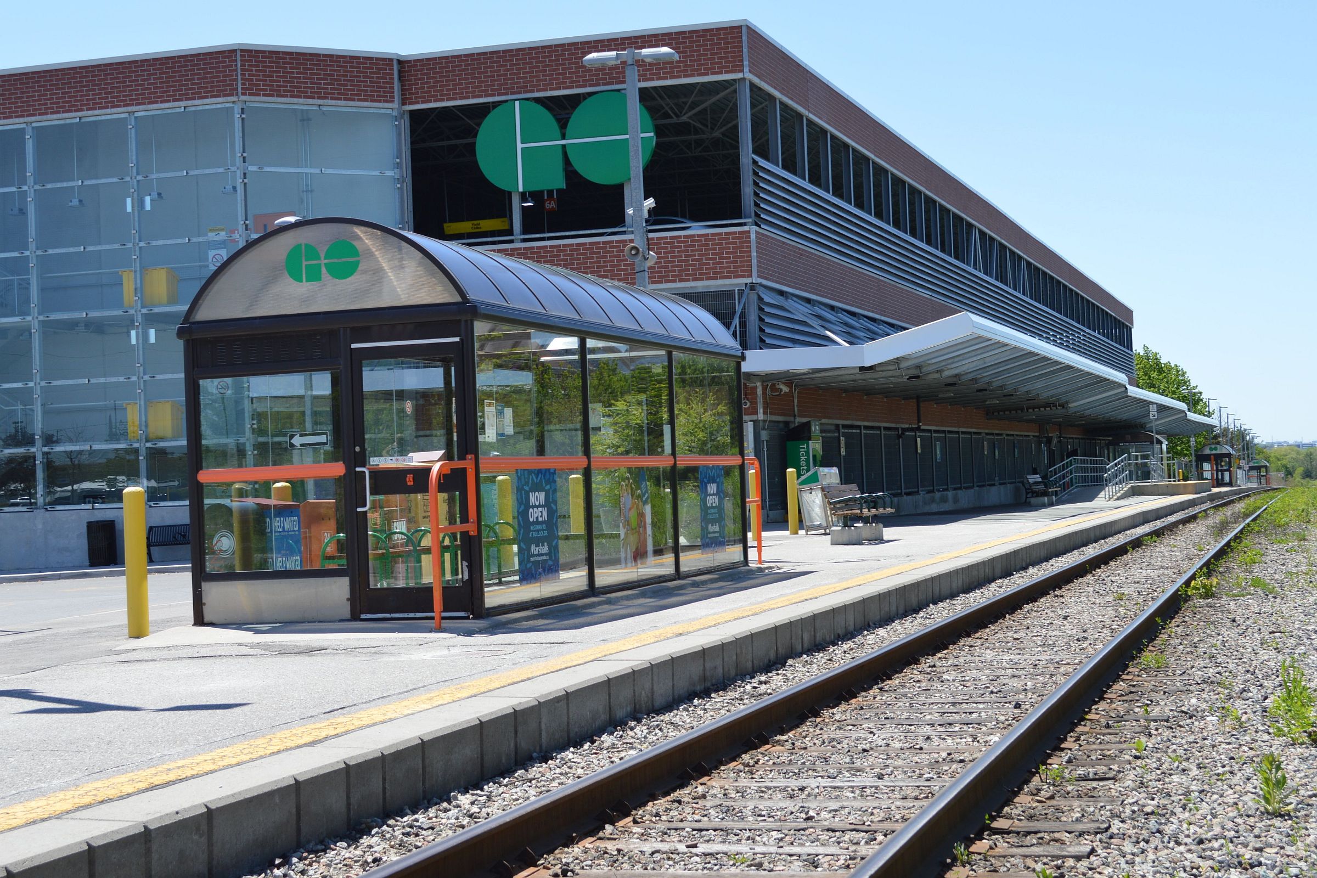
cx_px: 658
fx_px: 1920
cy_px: 439
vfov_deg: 25.8
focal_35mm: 52
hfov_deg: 37.9
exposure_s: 1/200
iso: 100
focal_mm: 35
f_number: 7.1
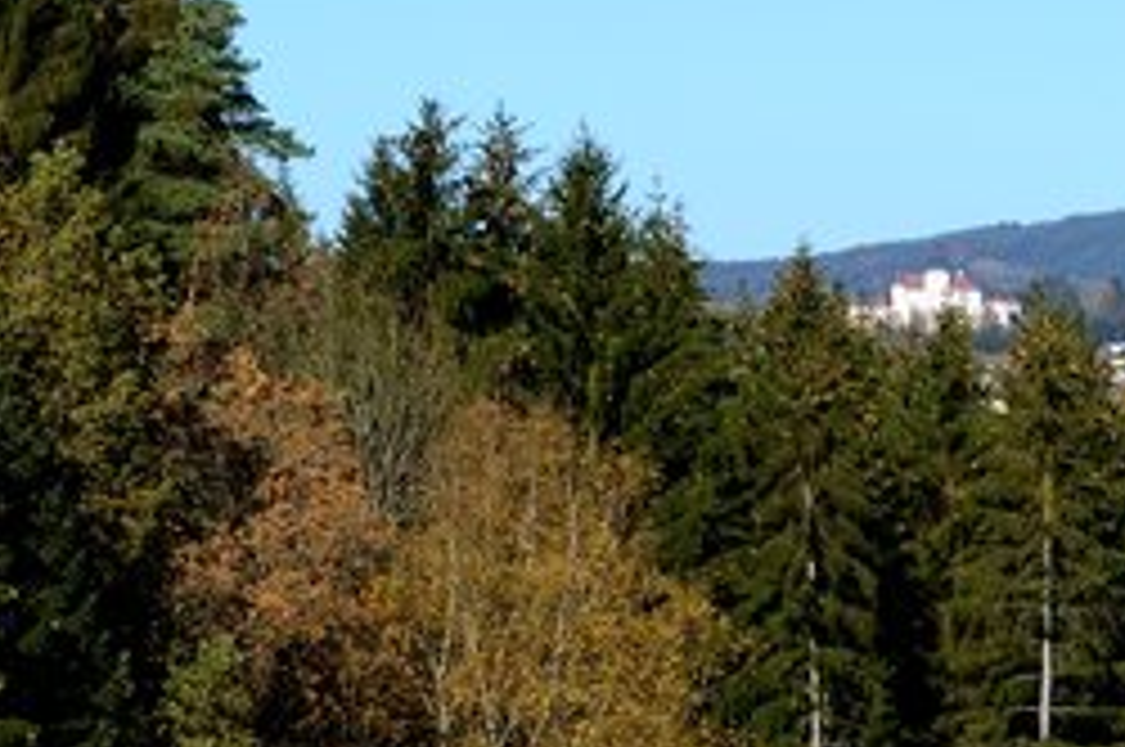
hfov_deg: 7.9
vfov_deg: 5.5
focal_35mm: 250
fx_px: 7802
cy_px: 940
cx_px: 2304
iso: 250
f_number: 5.6
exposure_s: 1/1600
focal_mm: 52
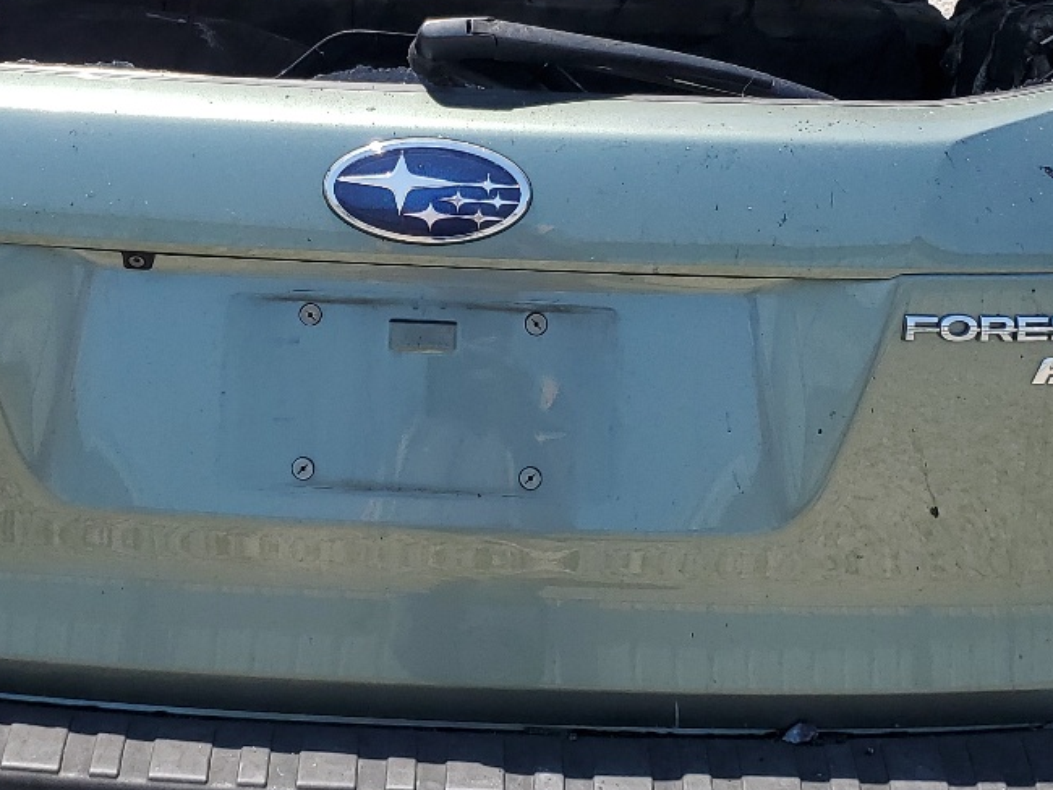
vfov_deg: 22.9
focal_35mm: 64
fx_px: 1948
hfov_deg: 30.2
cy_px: 325
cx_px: 423
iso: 50
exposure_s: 1/2500
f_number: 1.5
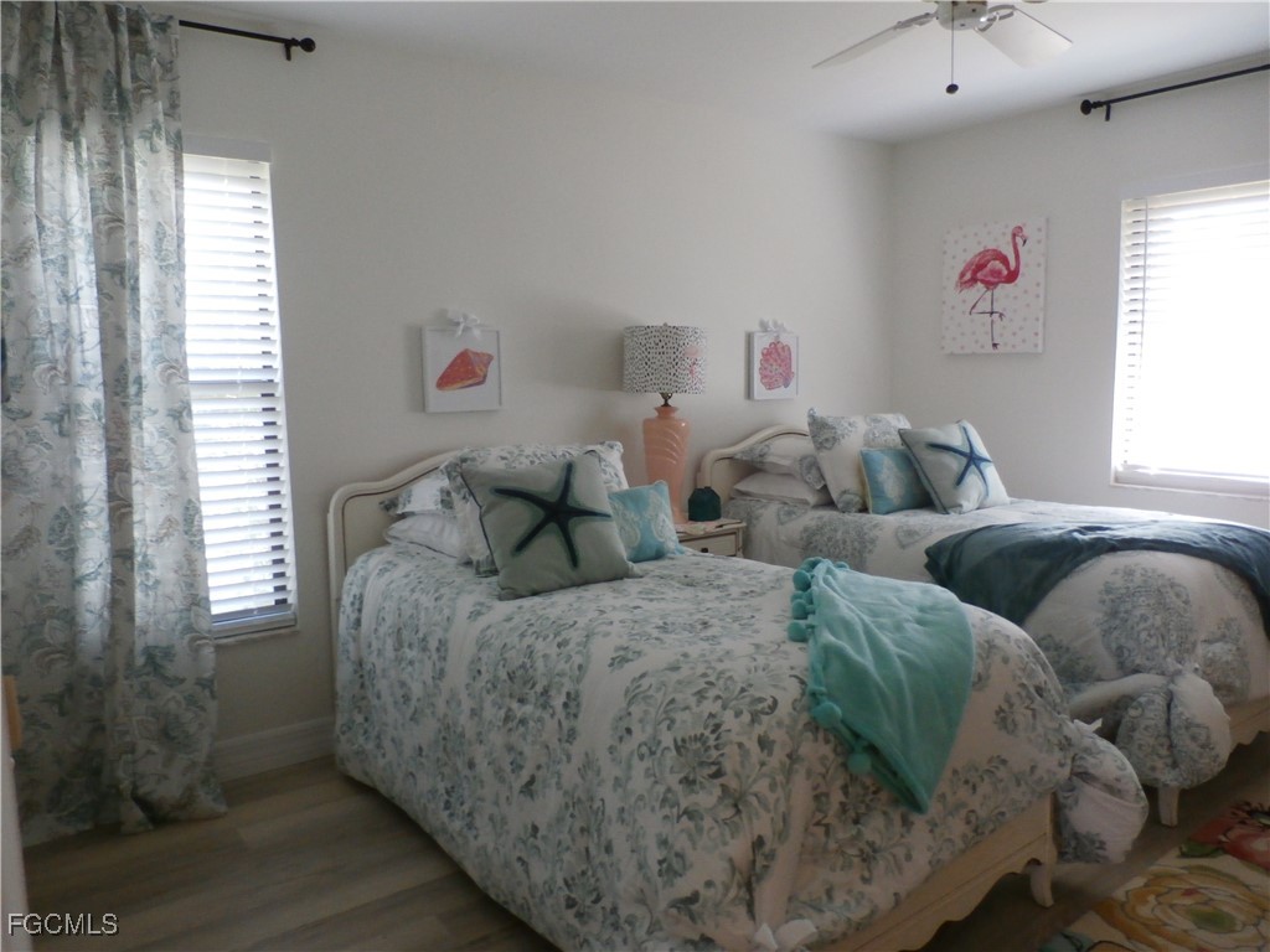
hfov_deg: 69.4
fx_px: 917
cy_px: 476
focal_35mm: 25
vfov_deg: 54.9
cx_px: 635
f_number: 3
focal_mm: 4.5
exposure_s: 1/30
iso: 320
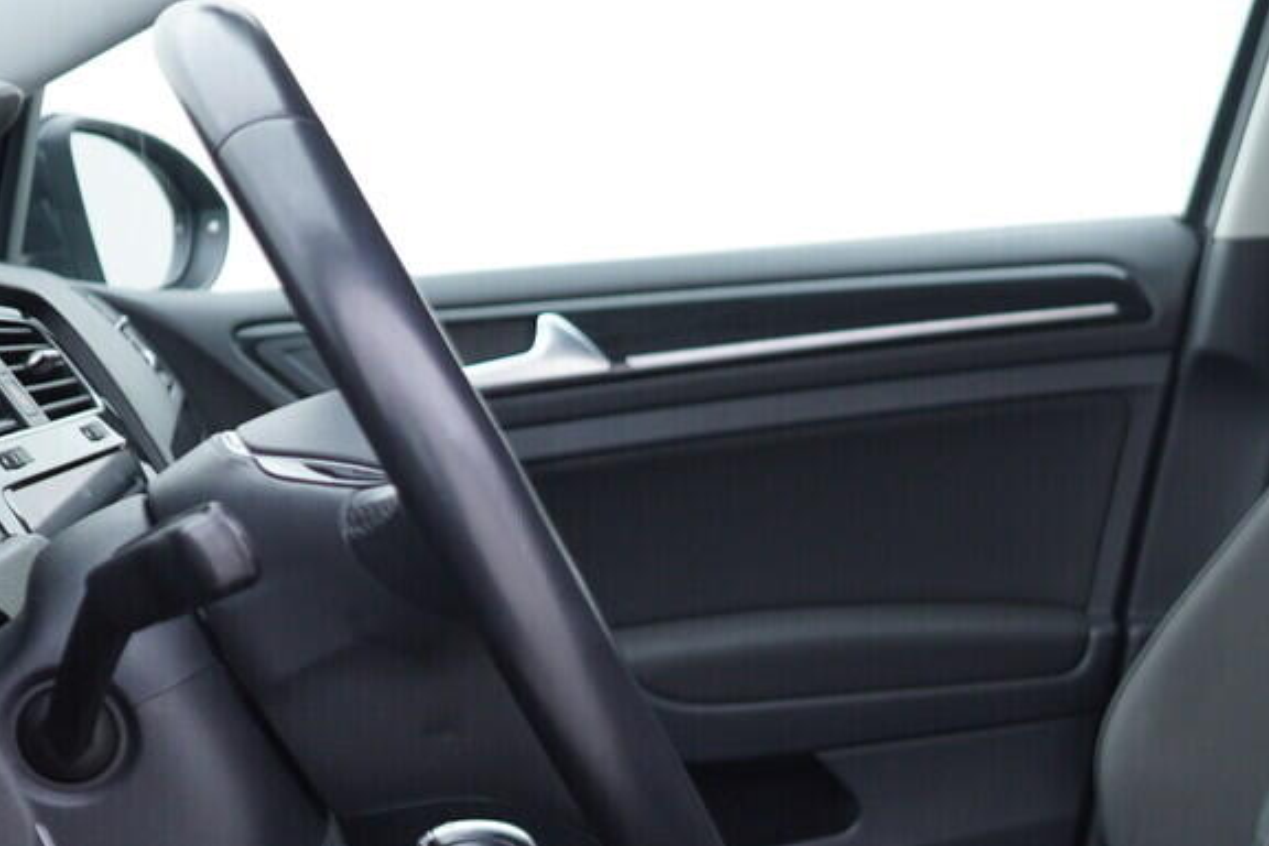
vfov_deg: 14.8
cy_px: 950
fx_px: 3172
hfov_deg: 21.8
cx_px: 1287
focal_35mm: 90
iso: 200
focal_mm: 24
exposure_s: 1/40
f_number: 2.8
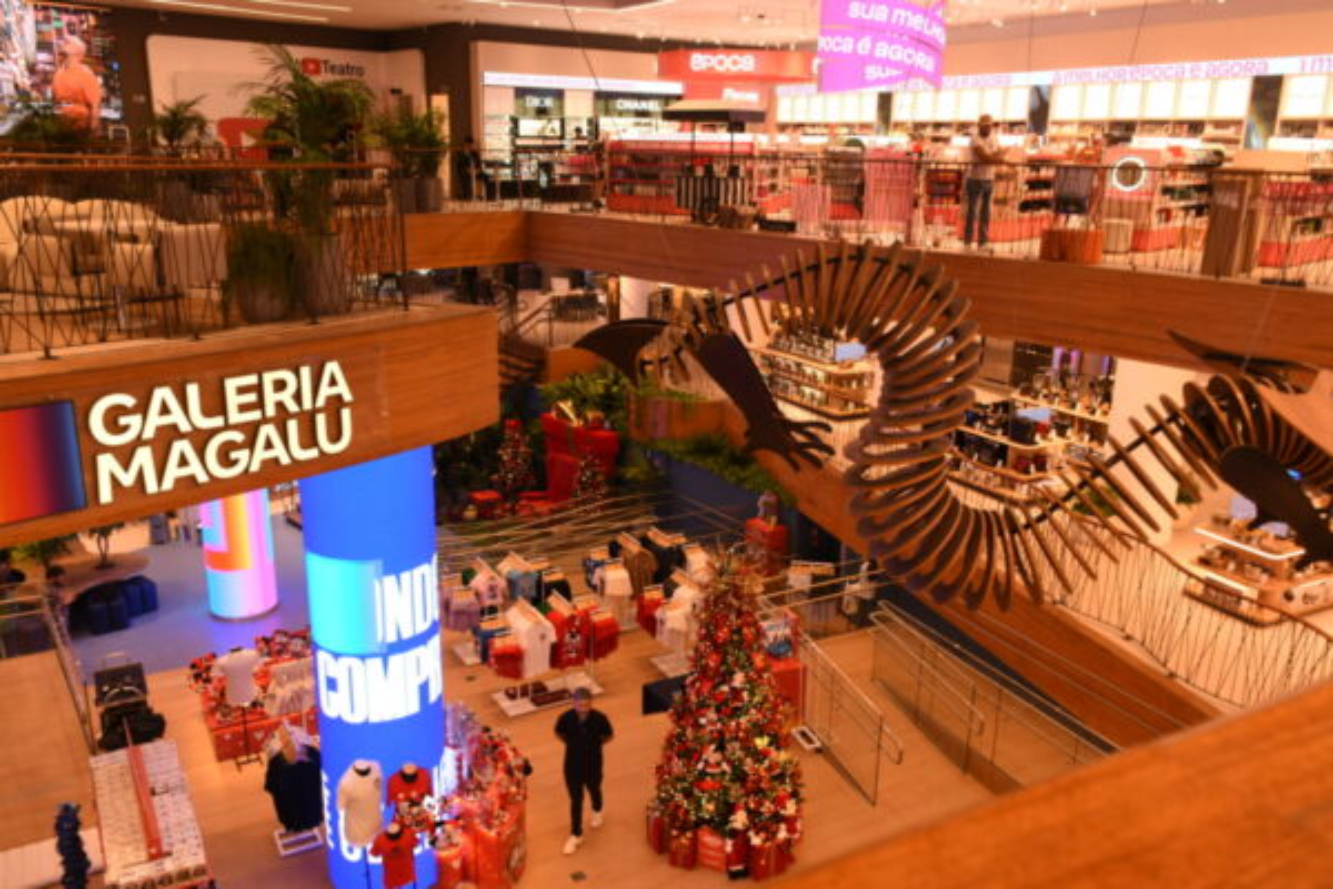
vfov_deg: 47.9
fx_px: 1000
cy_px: 444
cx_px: 666
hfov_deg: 67.4
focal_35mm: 27
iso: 250
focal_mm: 18
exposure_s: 1/30
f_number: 5.6
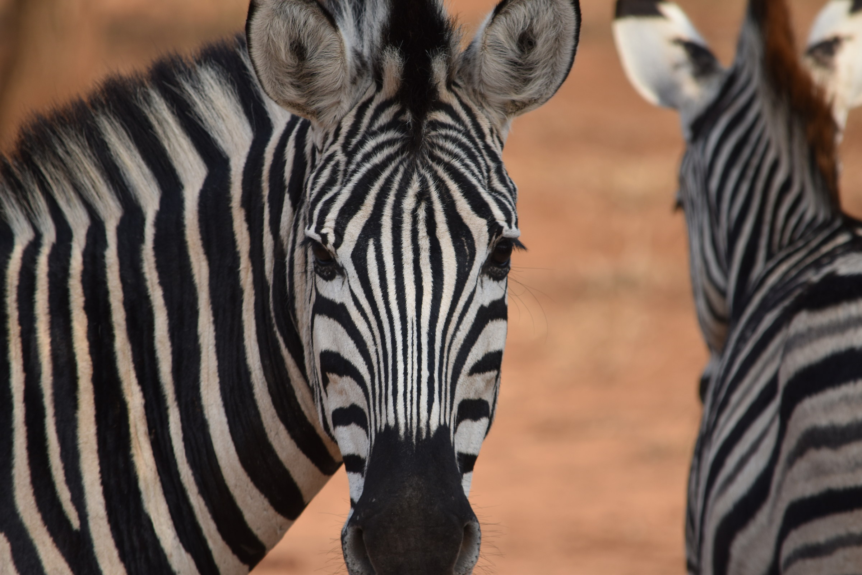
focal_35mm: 450
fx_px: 10774
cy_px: 288
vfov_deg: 3.1
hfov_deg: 4.6
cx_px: 431
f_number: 5.6
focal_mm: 300
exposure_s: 1/500
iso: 200
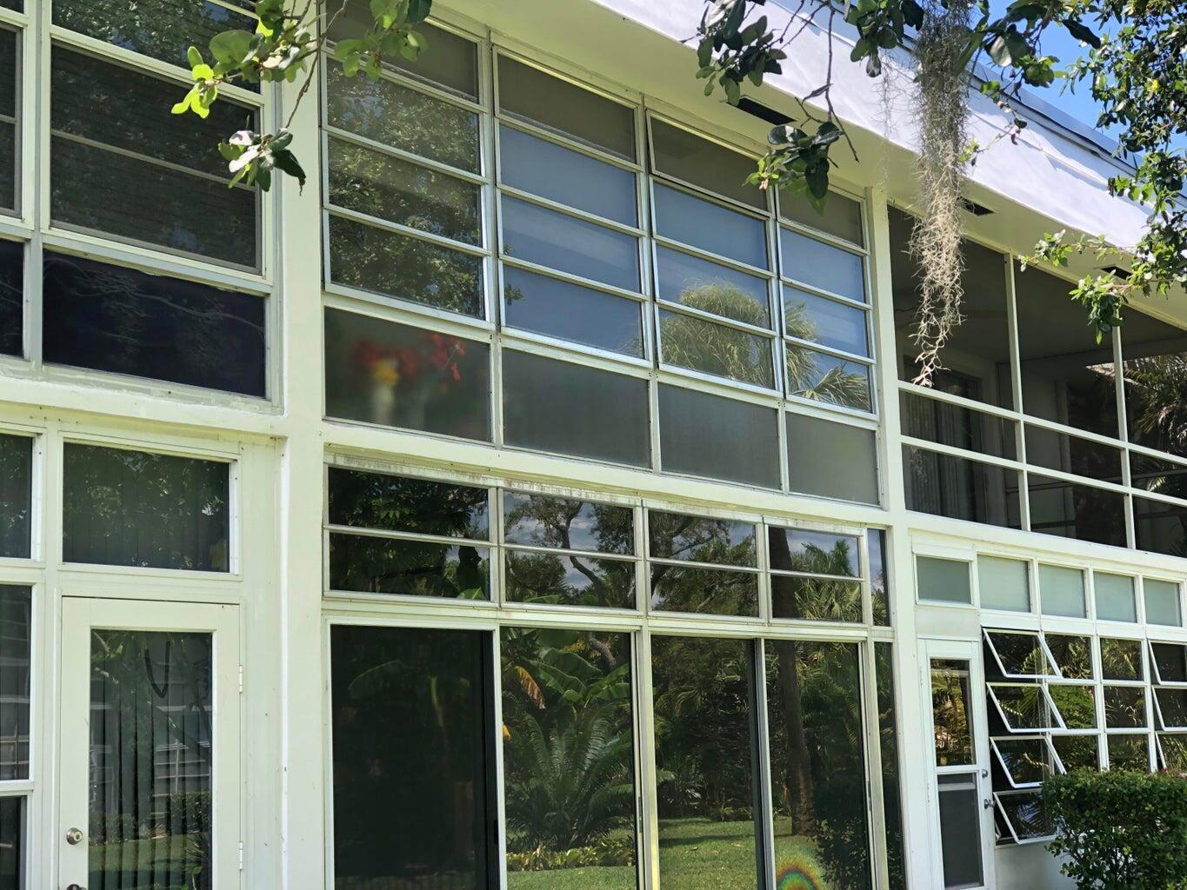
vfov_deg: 25.7
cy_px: 445
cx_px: 594
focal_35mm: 57
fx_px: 1955
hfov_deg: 33.8
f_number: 2.8
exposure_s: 1/132
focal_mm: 6.6
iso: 20
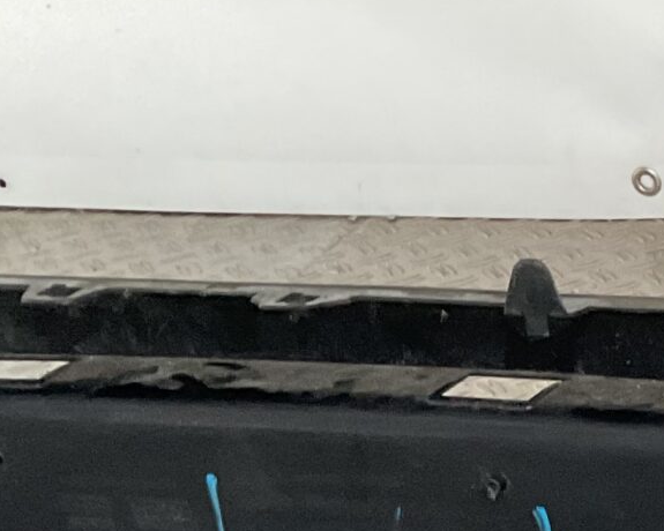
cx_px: 1179
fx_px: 2476
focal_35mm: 126
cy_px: 1100
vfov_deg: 11.0
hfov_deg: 13.7
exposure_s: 1/50
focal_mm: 3
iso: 125
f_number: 1.8
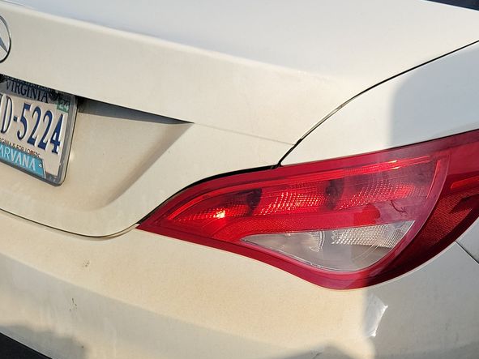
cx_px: 414
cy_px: 200
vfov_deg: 22.6
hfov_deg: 28.9
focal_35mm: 65
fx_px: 899
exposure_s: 1/1024
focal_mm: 6.7
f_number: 1.8
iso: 50
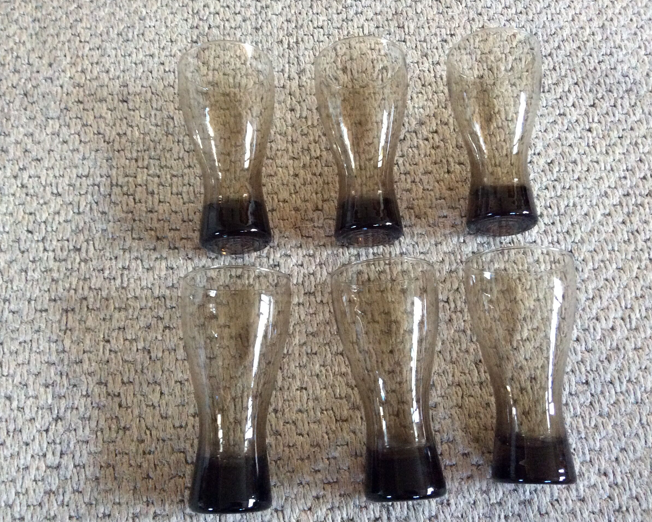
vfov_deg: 43.4
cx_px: 328
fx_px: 656
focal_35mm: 34
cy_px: 259
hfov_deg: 52.8
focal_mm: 3.3
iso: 320
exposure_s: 1/17
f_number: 2.4
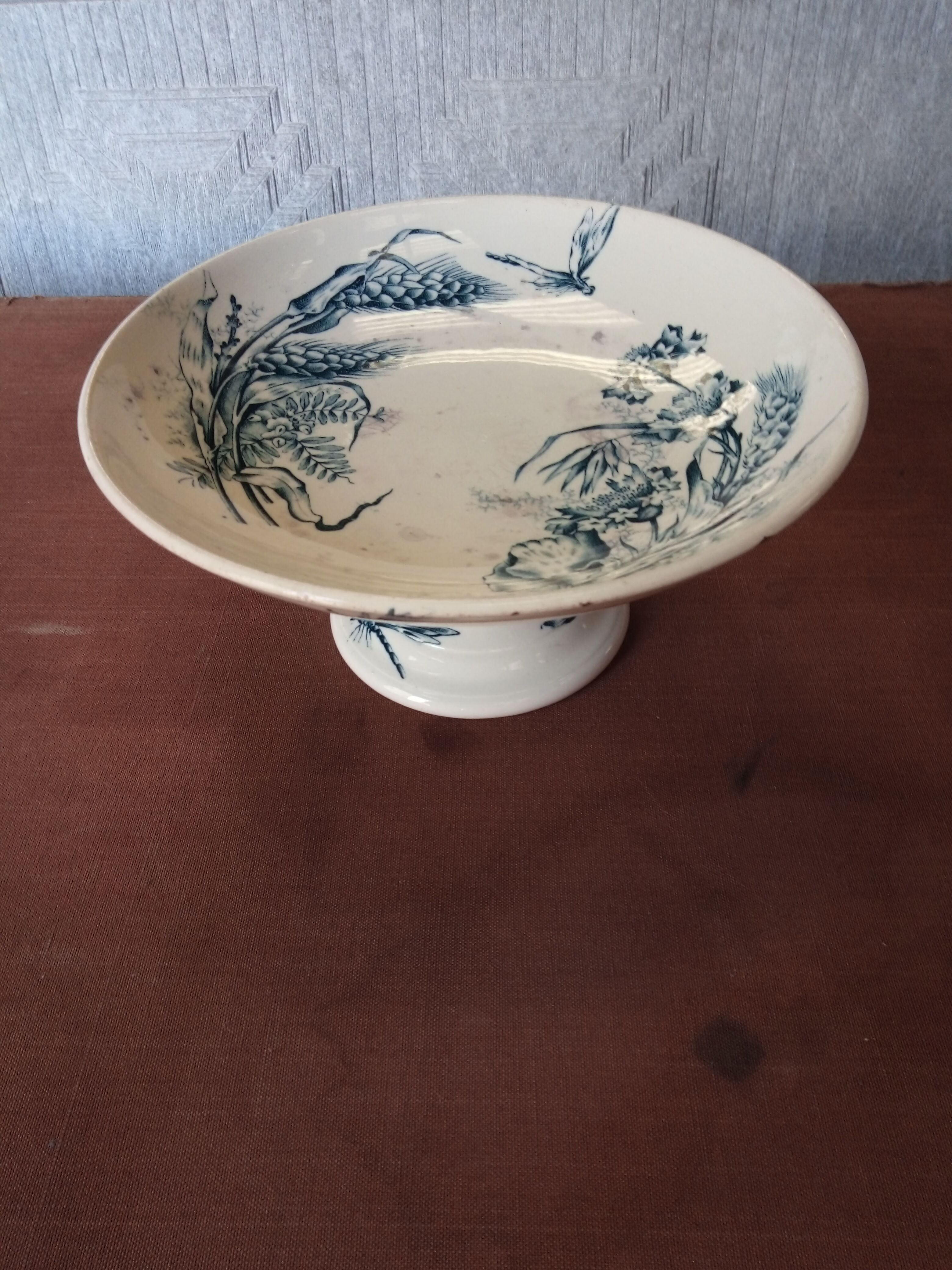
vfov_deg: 63.4
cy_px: 635
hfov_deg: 49.7
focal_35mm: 28
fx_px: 1027
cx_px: 476
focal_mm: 4.52
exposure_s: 1/33.3
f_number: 2.2
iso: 151
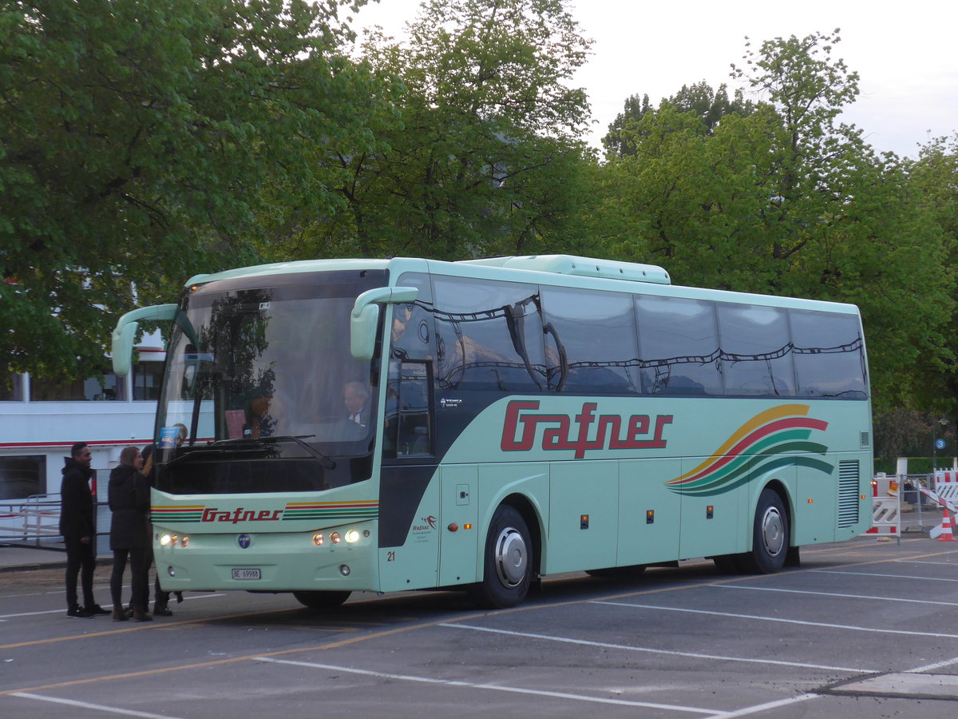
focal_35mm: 90
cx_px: 479
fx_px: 2491
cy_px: 360
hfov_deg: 21.8
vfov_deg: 16.4
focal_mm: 18
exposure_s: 1/80
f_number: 4.6
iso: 200
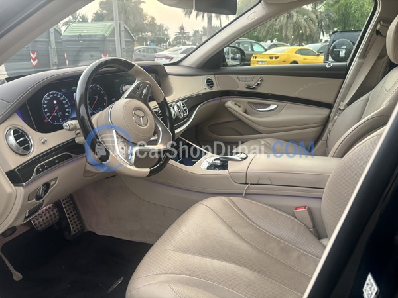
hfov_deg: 67.3
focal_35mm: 26
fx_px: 299
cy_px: 149
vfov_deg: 53.1
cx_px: 199
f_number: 1.6
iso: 125
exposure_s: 1/119
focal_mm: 5.96
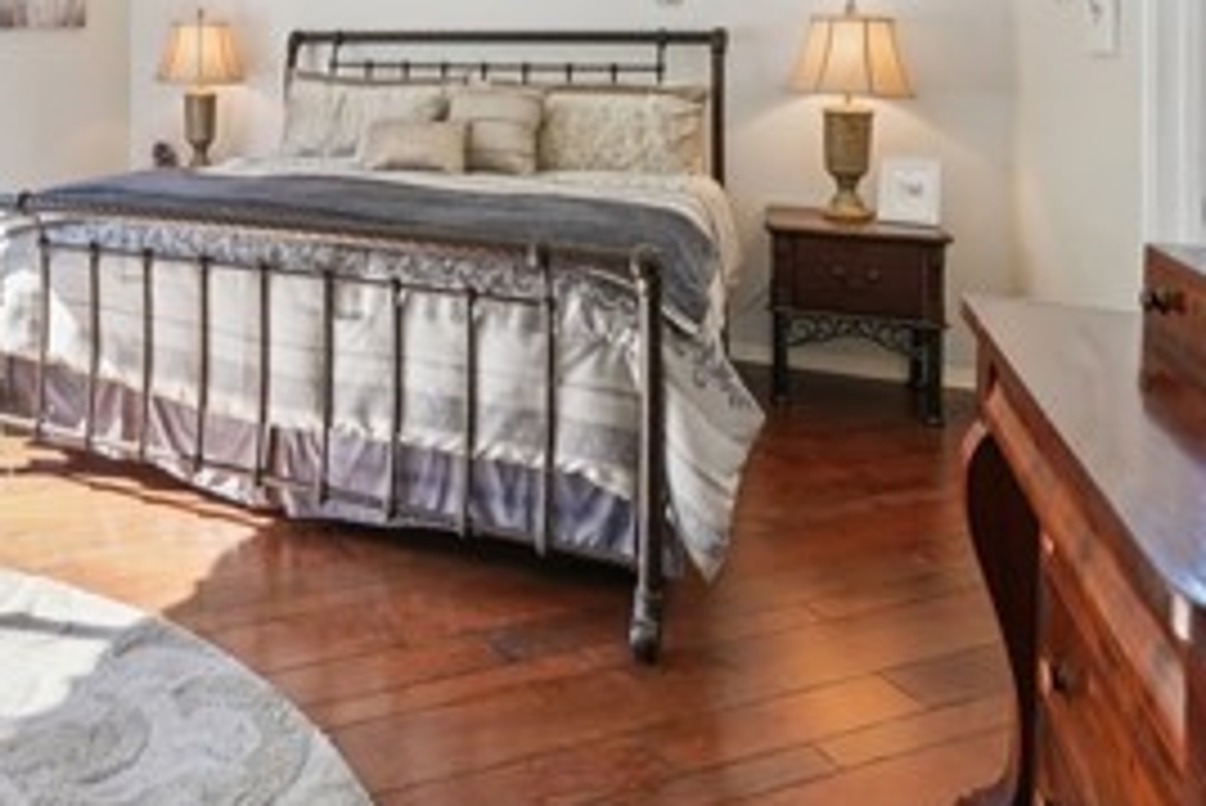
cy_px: 50
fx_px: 1039
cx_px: 270
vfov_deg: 38.8
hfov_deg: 56.6
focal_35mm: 31
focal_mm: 13
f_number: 8
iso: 200
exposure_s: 1/30
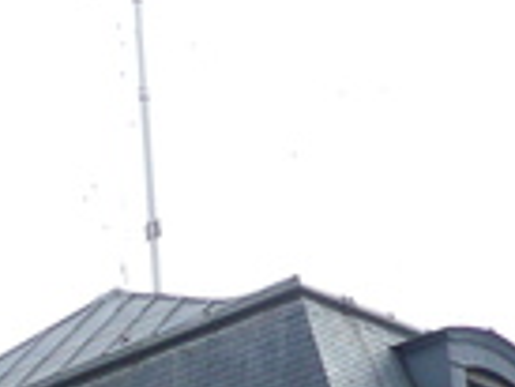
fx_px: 2025
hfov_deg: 13.8
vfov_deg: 10.5
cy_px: 616
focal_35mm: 136
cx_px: -214
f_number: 3.3
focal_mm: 4.6
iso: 100
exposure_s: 1/400
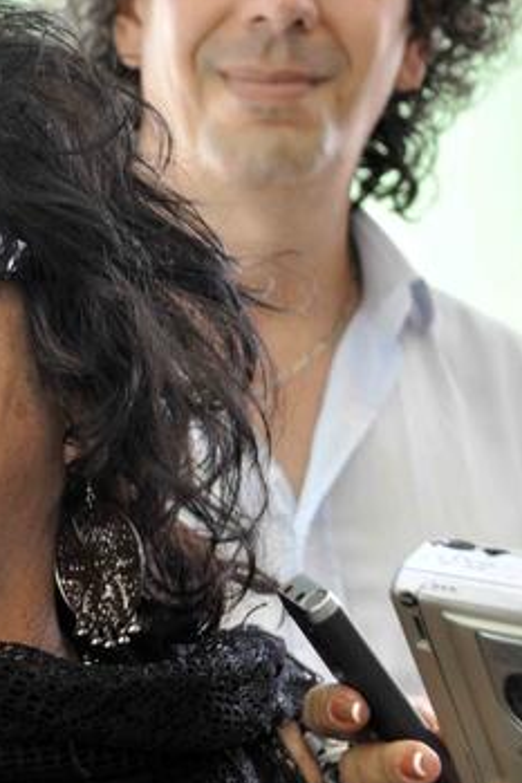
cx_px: -143
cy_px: 405
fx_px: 2911
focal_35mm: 134
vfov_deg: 15.3
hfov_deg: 10.1
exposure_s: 1/20
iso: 640
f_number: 5
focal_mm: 52
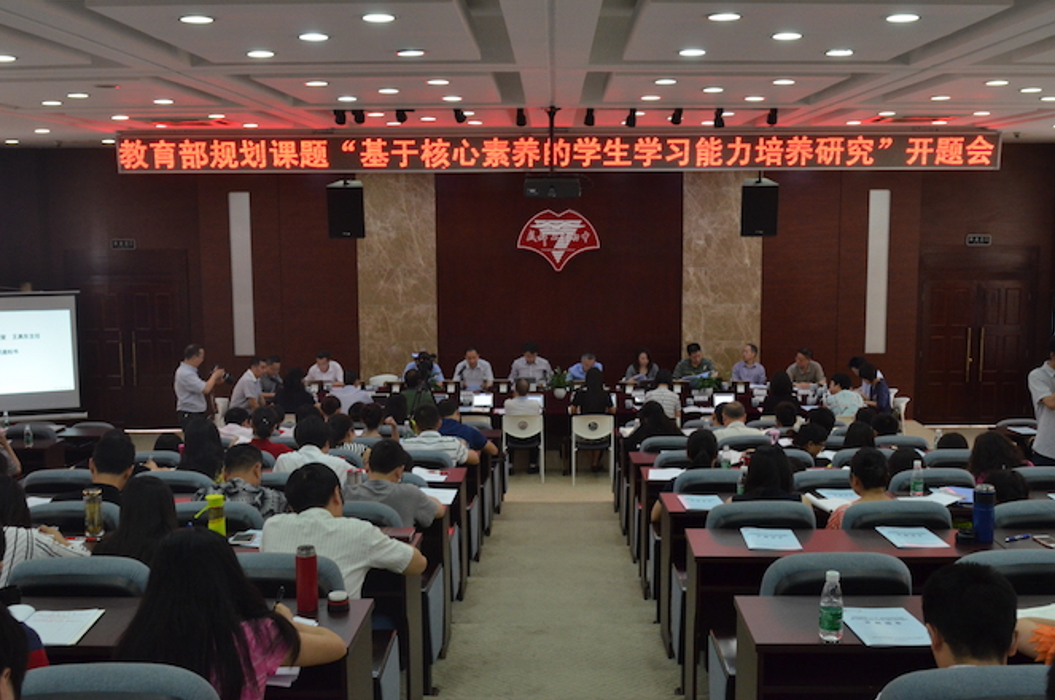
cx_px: 555
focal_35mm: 38
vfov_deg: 34.9
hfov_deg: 50.7
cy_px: 361
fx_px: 1112
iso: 1600
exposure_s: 1/50
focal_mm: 24
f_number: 7.1
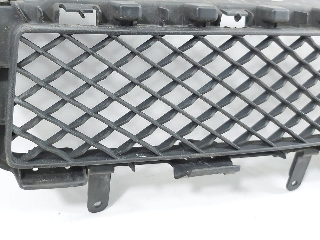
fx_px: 305
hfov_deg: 54.9
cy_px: 81
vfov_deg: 42.4
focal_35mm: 33
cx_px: 124
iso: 125
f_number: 1.8
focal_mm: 5.23
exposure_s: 1/50
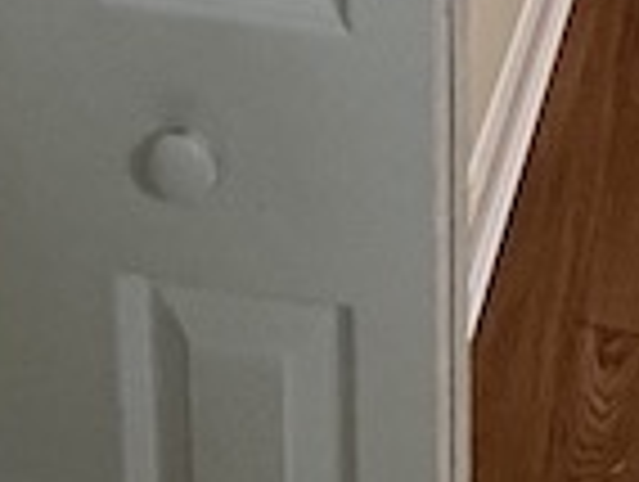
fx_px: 1350
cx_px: 598
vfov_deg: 13.4
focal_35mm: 73
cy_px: -739
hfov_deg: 25.6
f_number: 1.8
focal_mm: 1.57
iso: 200
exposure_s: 1/120
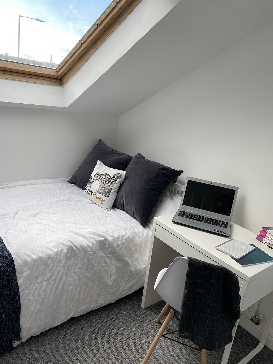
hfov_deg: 53.1
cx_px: 136
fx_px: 273
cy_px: 182
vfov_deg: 67.3
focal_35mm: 26
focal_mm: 4.25
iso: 32
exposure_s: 1/299
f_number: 1.8
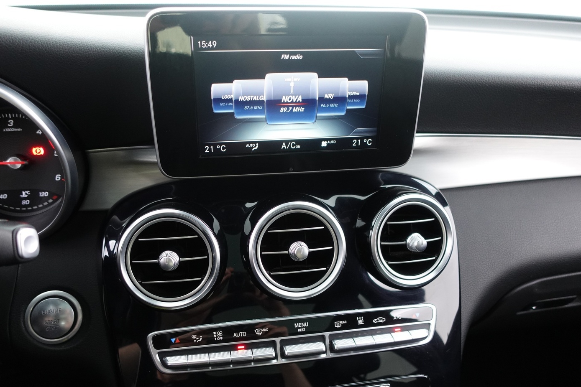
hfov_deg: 65.4
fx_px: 452
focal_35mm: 28
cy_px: 224
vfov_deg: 46.2
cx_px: 274
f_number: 1.8
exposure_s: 1/13
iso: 800
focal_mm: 9.4
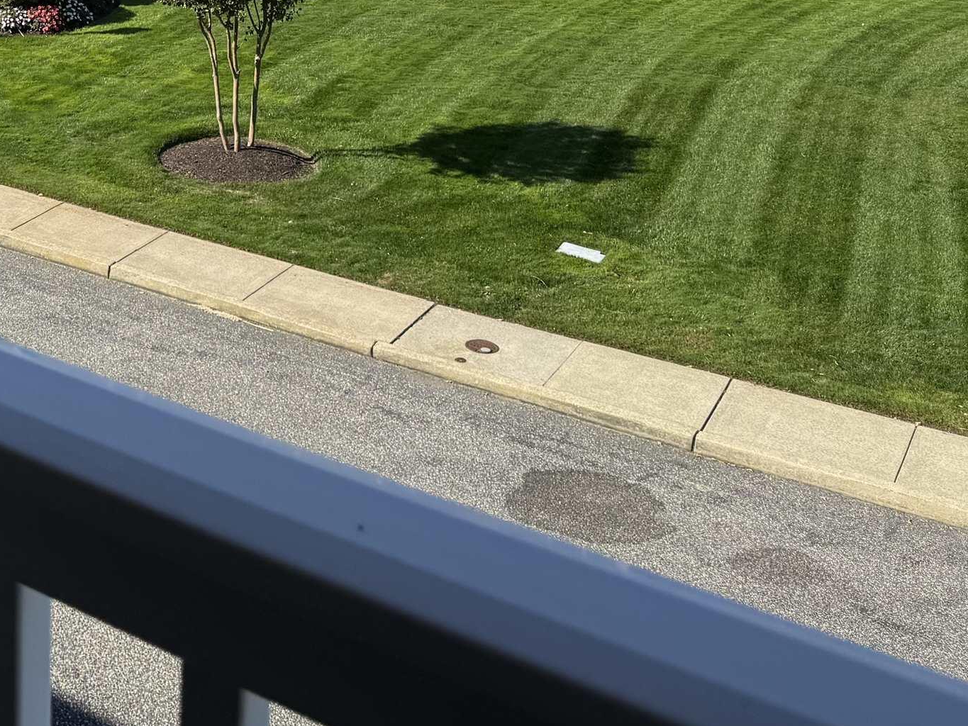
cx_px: -87
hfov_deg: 31.6
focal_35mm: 54
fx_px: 1510
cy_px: -60
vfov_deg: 25.2
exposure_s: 1/4405
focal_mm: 6.76
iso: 80
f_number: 1.78
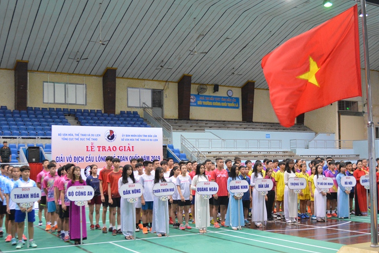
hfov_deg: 42.7
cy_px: 148
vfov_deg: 29.2
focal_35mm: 46
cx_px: 196
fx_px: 484
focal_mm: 22
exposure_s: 1/100
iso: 2500
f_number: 4.5
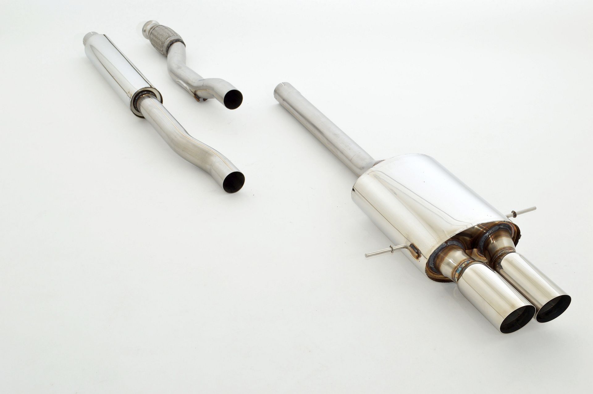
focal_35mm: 51
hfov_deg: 38.9
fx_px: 839
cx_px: 296
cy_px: 197
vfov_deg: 26.4
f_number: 10
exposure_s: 1/160
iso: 200
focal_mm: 34
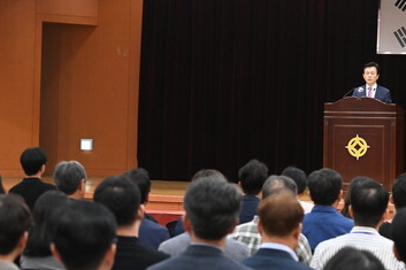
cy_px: 97
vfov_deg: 10.1
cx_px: 338
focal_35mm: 136
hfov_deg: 15.0
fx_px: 1533
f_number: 5.6
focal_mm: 80
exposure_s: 1/250
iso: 8000
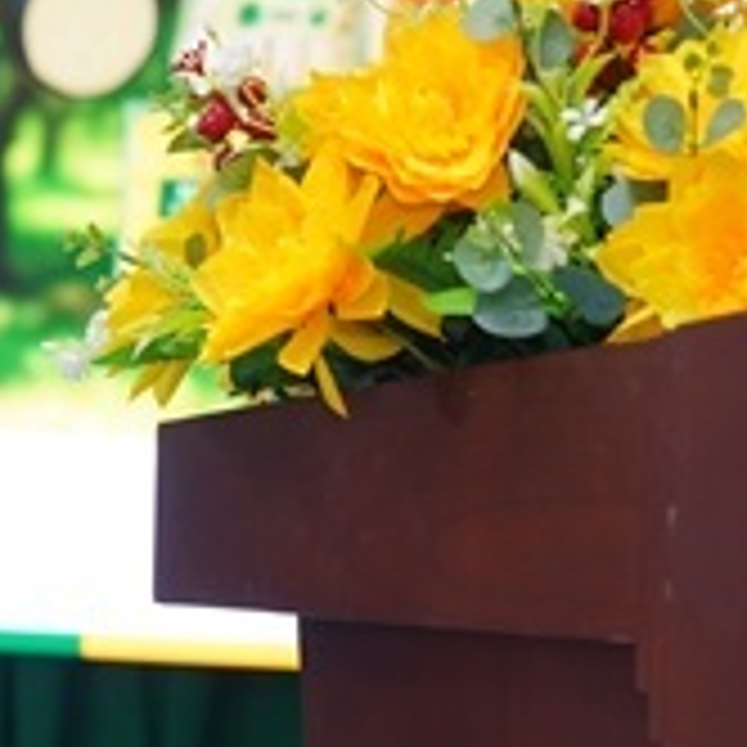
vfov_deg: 8.2
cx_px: -828
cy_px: 619
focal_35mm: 213
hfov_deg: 7.8
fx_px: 5200
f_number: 4.5
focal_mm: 52
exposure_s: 1/60
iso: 800
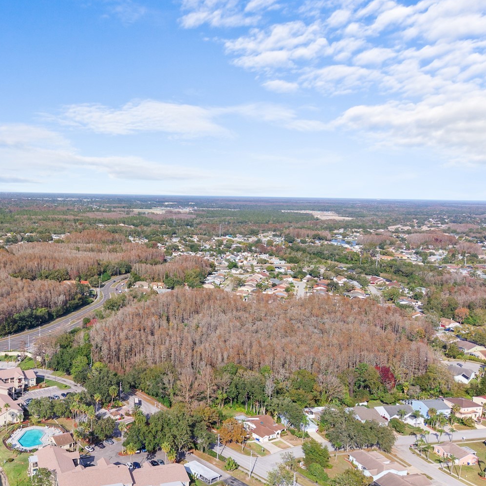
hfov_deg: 46.8
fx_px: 540
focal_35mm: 34
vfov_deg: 48.3
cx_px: 125
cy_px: 275
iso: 140
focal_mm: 8.67
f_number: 1.8
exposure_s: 1/2500
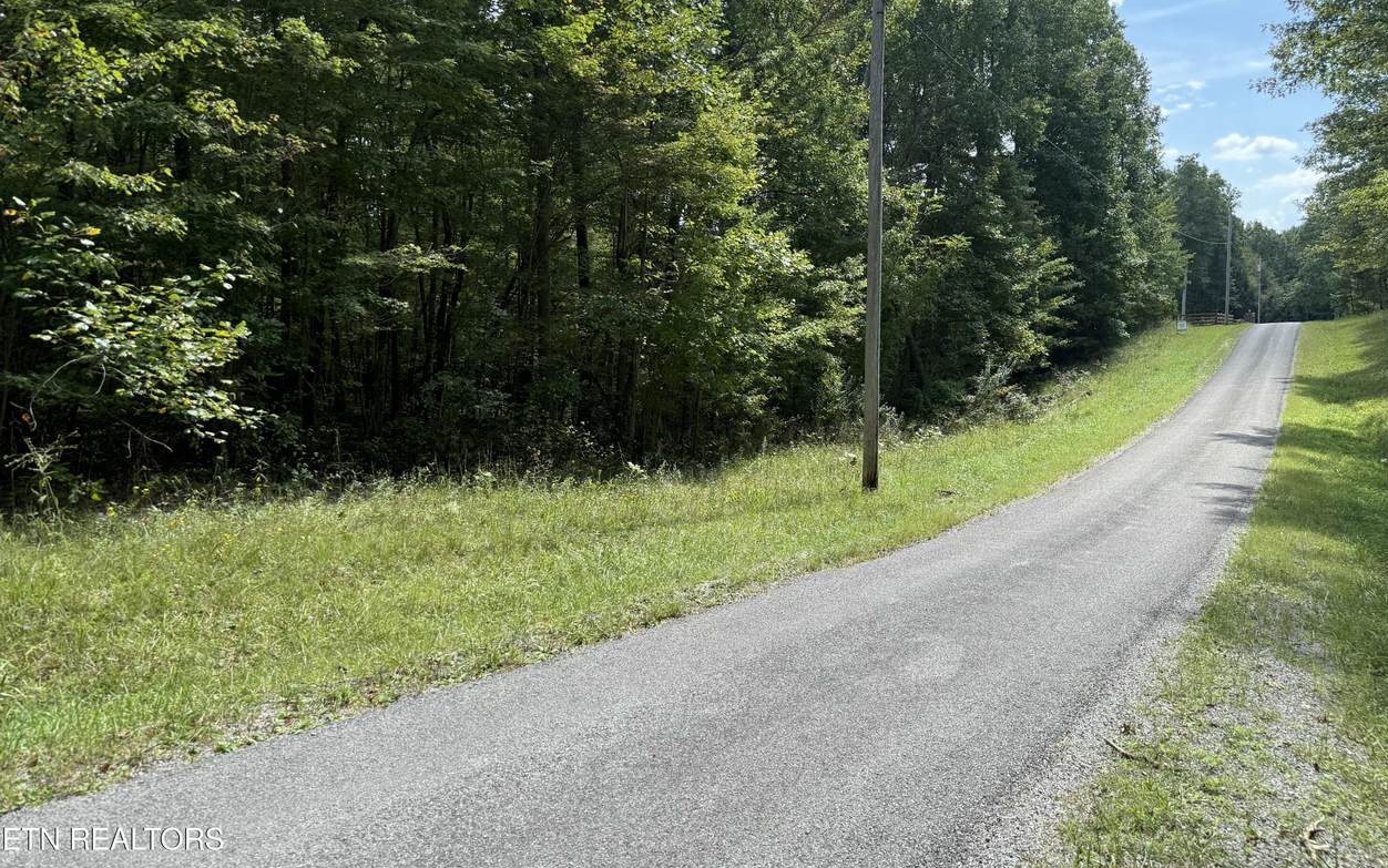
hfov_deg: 70.4
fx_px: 984
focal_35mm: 26
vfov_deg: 47.4
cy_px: 356
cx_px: 708
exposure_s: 1/1174
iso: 80
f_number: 1.78
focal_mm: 6.76
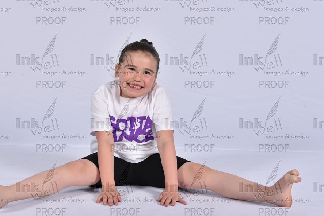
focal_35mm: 62
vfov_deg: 21.9
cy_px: 101
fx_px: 558
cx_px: 140
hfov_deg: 32.3
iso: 250
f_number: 8
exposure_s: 1/200
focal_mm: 50
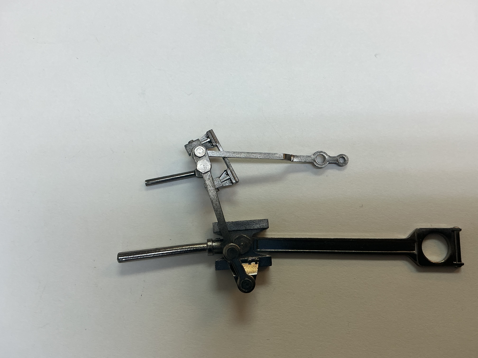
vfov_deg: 48.2
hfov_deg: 61.7
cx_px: 239
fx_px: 400
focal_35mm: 29
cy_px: 179
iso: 32
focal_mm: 3
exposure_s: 1/120
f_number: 1.8
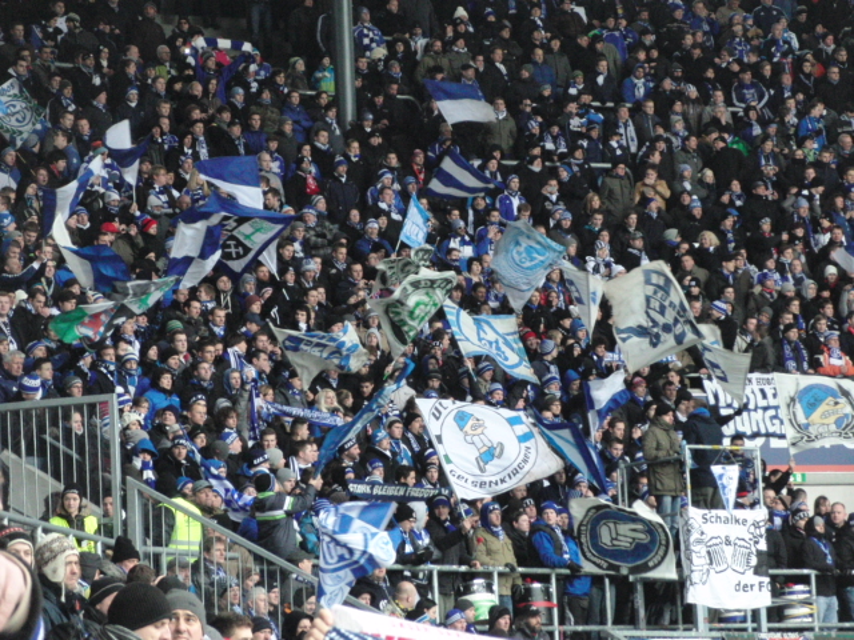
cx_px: 427
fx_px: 3306
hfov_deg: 14.7
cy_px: 320
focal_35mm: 134
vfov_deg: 11.1
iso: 800
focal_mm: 23.28
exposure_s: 1/160
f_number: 4.3
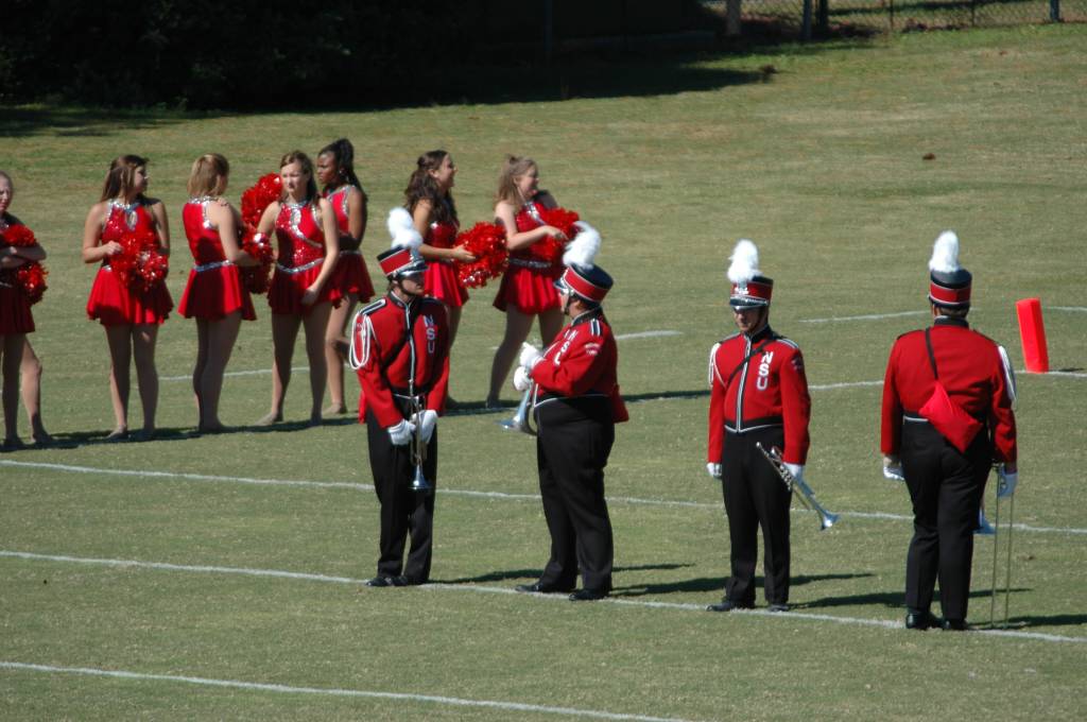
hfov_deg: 3.4
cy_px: 361
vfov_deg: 2.3
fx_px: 18094
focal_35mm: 600
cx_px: 544
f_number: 5.6
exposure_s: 1/1000
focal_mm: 400
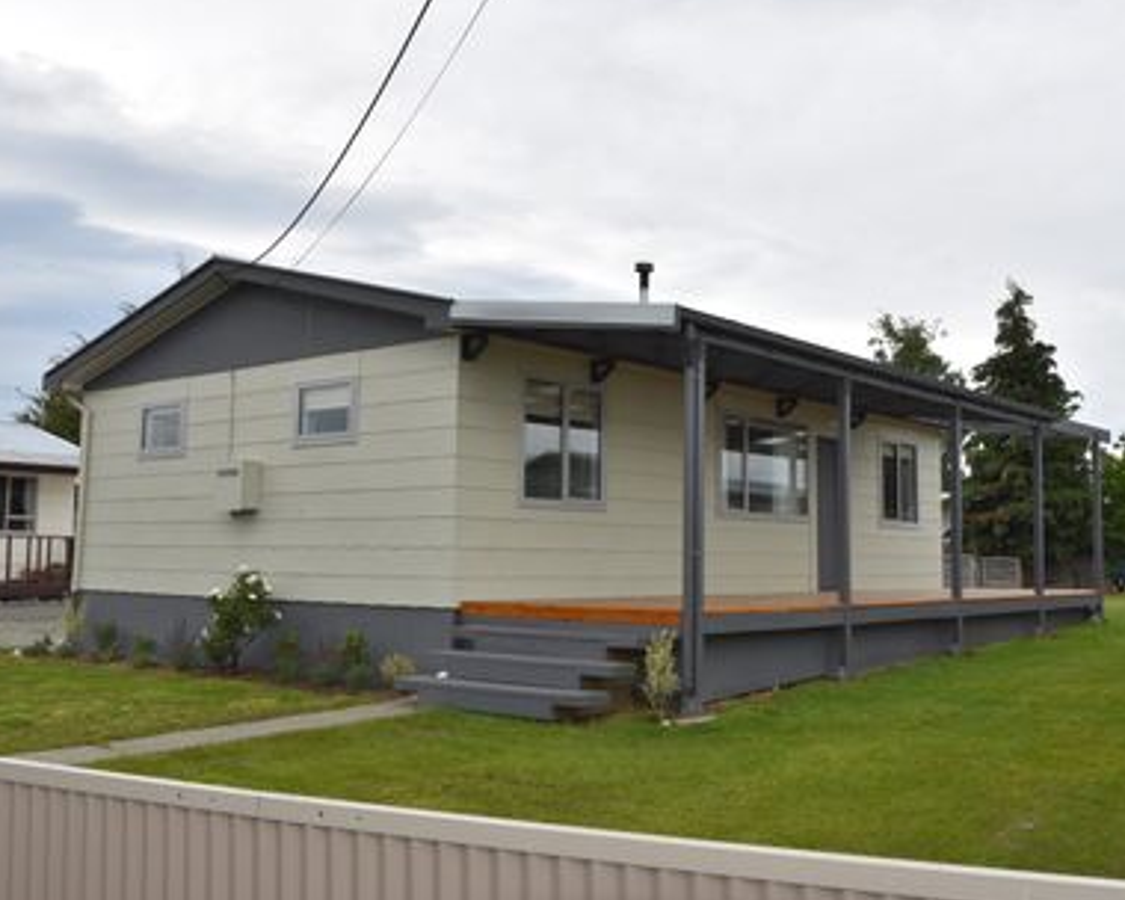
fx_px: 1218
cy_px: 443
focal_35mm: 37
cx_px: 616
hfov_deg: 49.5
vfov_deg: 40.6
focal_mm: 21
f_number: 11
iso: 100
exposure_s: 1/200
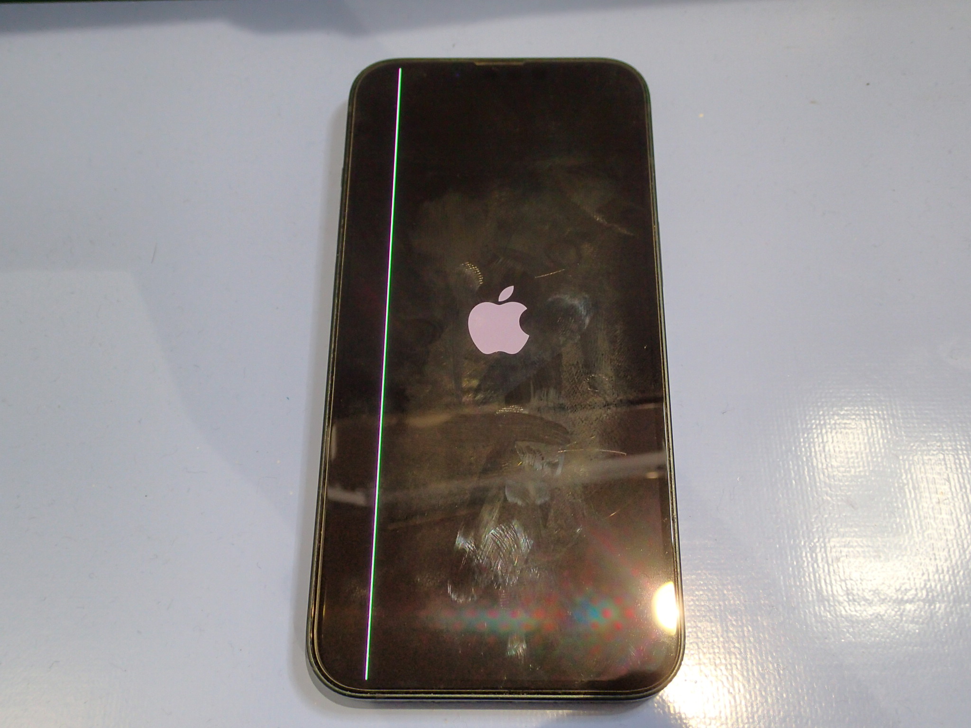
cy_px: 364
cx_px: 486
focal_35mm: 35
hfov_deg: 52.6
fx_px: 982
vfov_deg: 40.7
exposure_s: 1/80
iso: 320
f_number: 3.5
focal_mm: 6.42
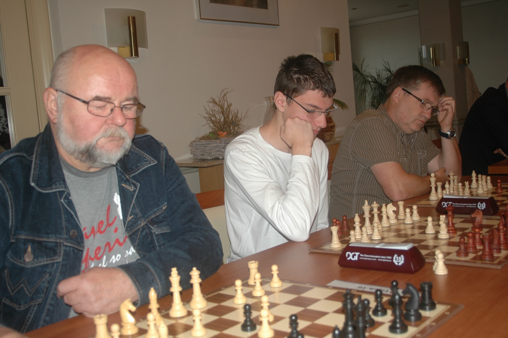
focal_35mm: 44
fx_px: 613
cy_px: 169
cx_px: 254
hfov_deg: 45.0
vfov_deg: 30.8
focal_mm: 29
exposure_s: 1/60
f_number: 4.2
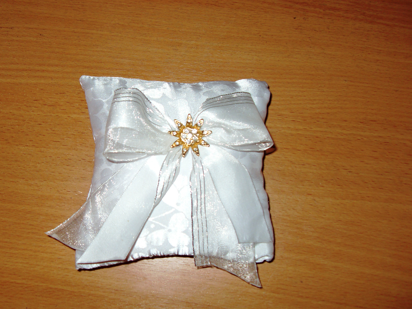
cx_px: 206
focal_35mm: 35
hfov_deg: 52.6
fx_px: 417
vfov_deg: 40.7
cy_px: 154
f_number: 2.8
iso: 100
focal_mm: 6.3
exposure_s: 1/45
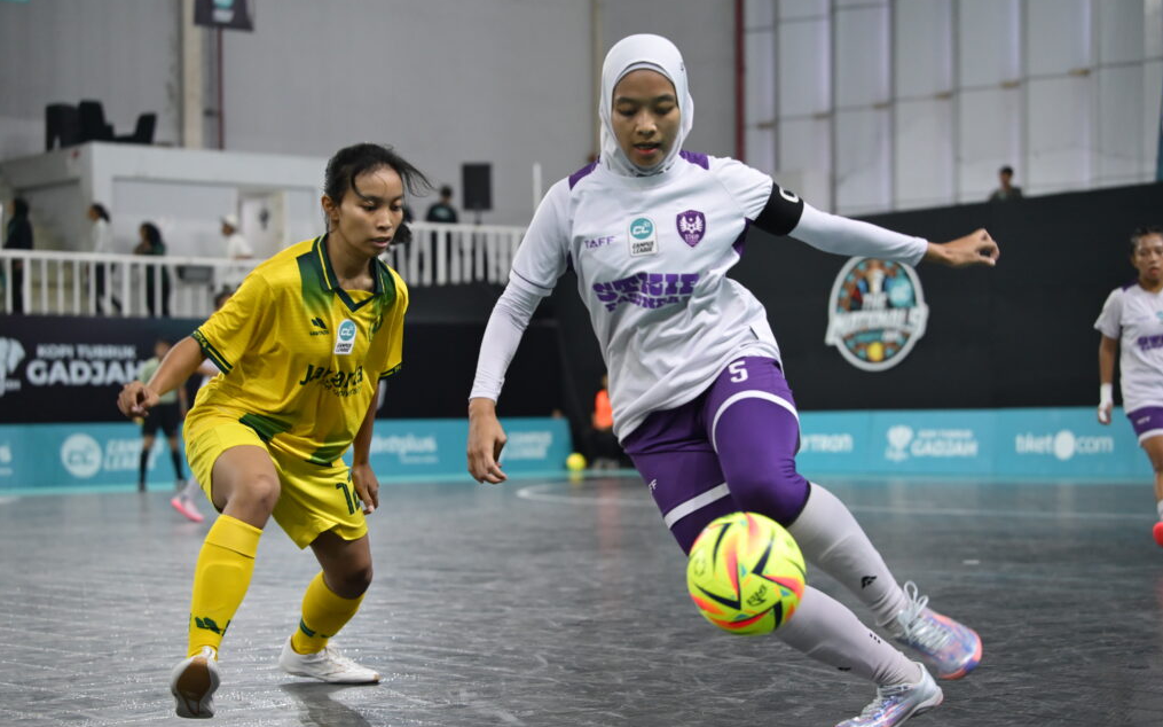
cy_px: 358
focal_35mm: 72
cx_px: 584
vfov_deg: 18.1
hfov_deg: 28.6
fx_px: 2282
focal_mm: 70
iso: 4000
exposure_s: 1/400
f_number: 3.2
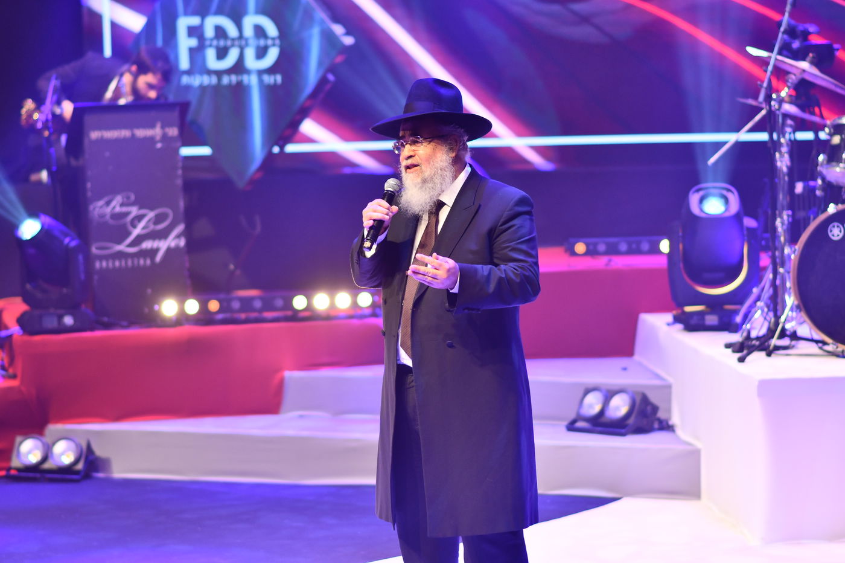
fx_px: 2979
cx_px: 422
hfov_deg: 16.1
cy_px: 282
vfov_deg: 10.8
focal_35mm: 127
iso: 400
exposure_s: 1/400
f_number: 2
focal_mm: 85
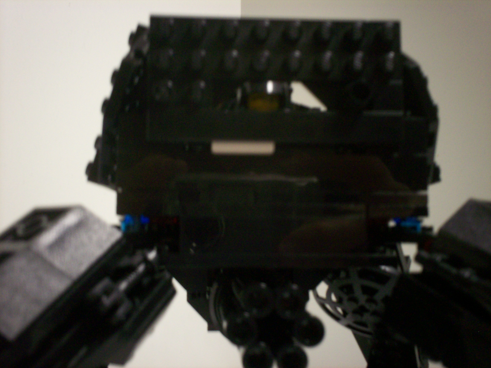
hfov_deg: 51.4
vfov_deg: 39.7
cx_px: 246
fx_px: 511
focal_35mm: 36
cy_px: 184
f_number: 4.5
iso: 200
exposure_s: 1/8
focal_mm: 6
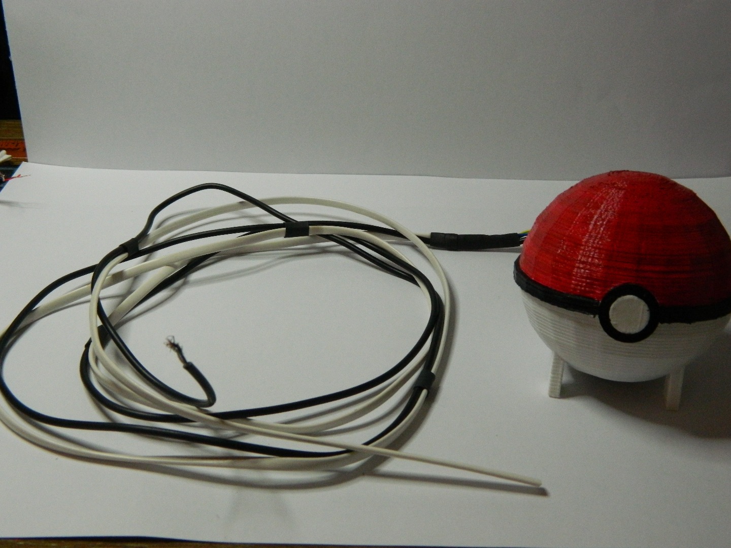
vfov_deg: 30.9
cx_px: 366
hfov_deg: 40.4
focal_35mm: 47
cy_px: 274
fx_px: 993
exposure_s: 1/160
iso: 400
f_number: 3.6
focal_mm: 8.4
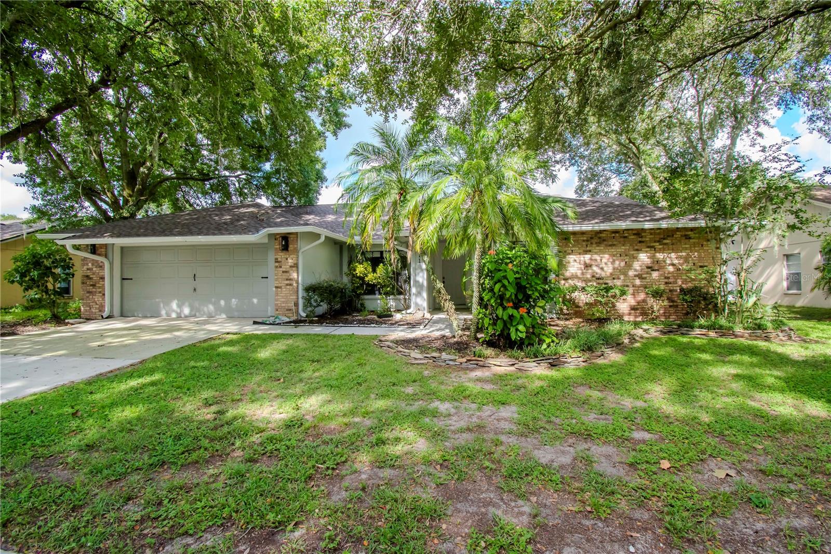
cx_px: 416
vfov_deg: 77.3
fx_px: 346
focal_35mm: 15
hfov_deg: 100.4
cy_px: 277
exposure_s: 1/250
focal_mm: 10
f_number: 9
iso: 800
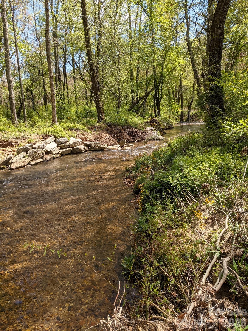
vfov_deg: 65.3
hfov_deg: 51.4
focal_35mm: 27
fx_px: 258
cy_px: 166
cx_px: 124
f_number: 1.73
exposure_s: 1/1381
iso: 51
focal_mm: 4.38
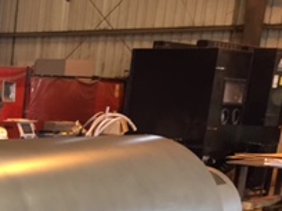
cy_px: 297
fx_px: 741
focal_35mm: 91
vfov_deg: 15.3
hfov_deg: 19.5
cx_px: -106
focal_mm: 4.15
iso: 125
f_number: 2.2
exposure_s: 1/30
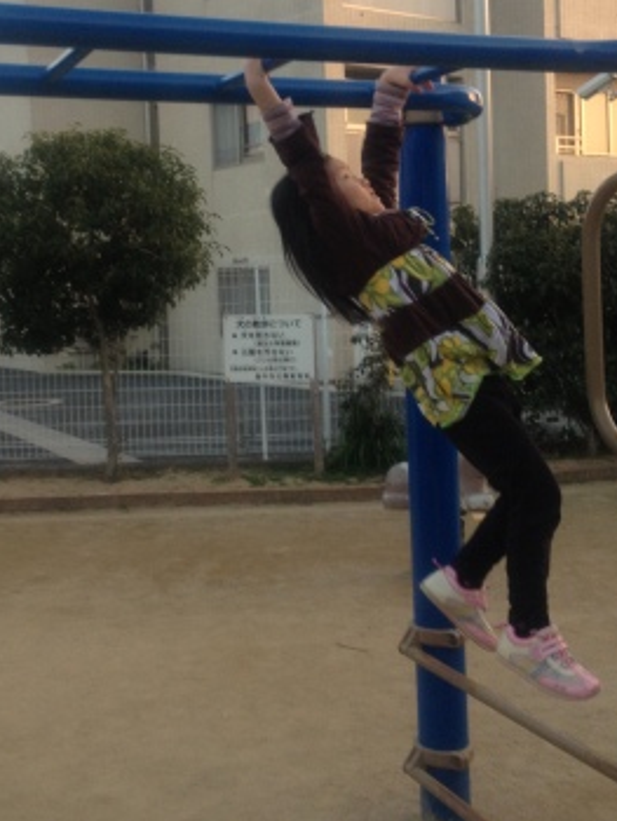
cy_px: 321
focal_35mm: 50
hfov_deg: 29.1
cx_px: 266
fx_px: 1187
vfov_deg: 38.0
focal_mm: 4.28
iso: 80
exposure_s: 1/120
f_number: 2.4
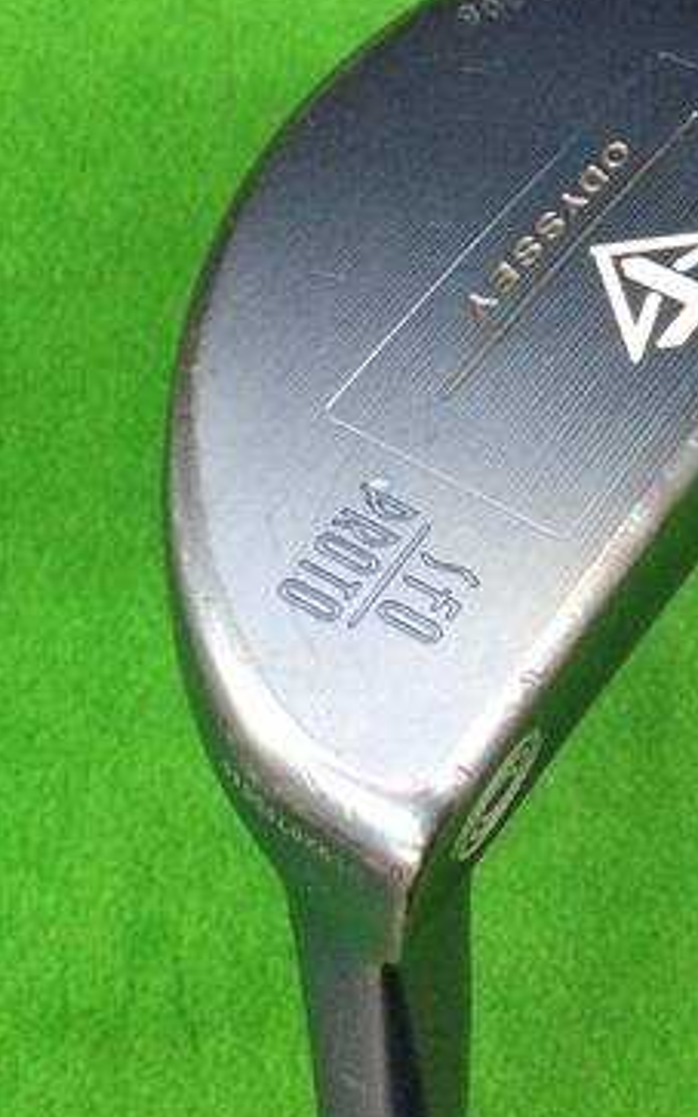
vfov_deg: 35.0
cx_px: 483
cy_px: 468
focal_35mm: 58
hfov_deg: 22.3
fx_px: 1765
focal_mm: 3.3
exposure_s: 1/30
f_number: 2.4
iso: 160
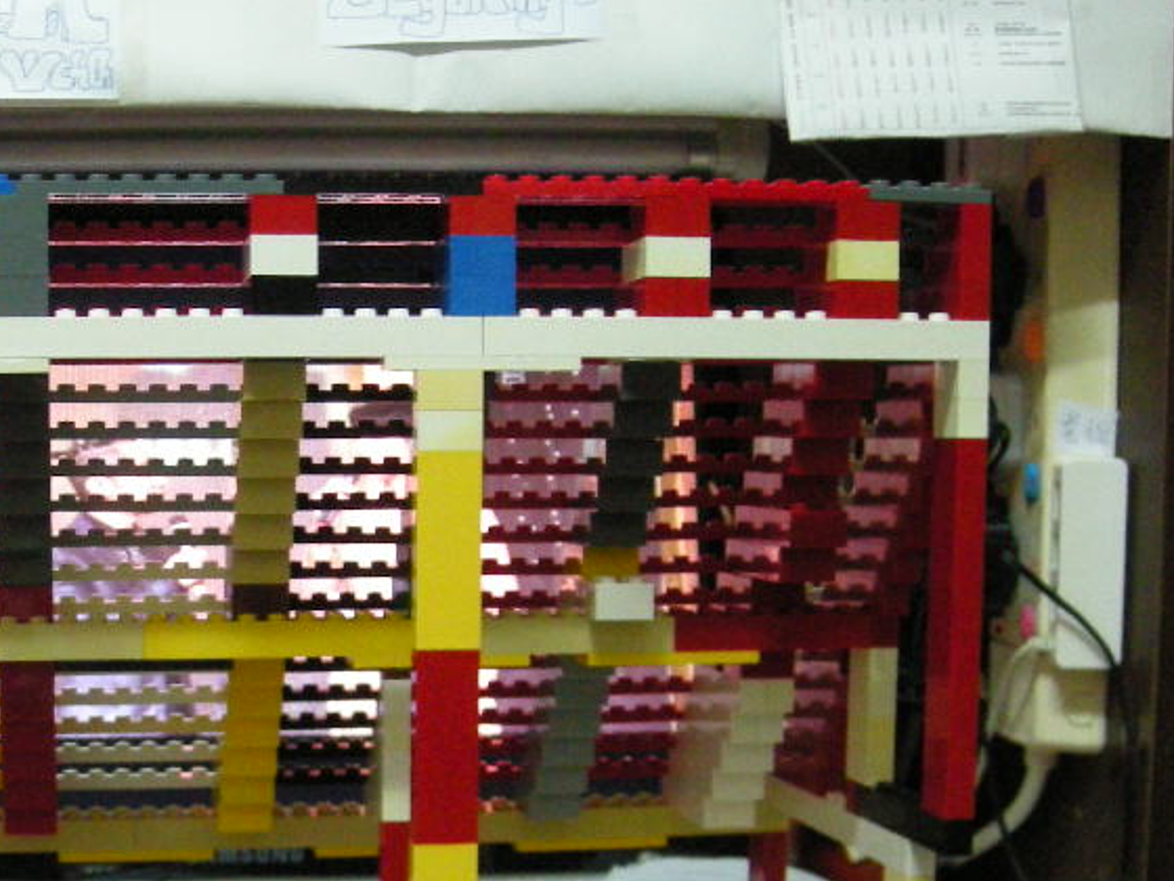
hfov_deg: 29.0
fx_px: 2171
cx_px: 109
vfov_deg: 22.5
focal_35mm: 64
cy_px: 766
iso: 400
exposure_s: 1/12.5
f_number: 2.8
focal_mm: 5.7
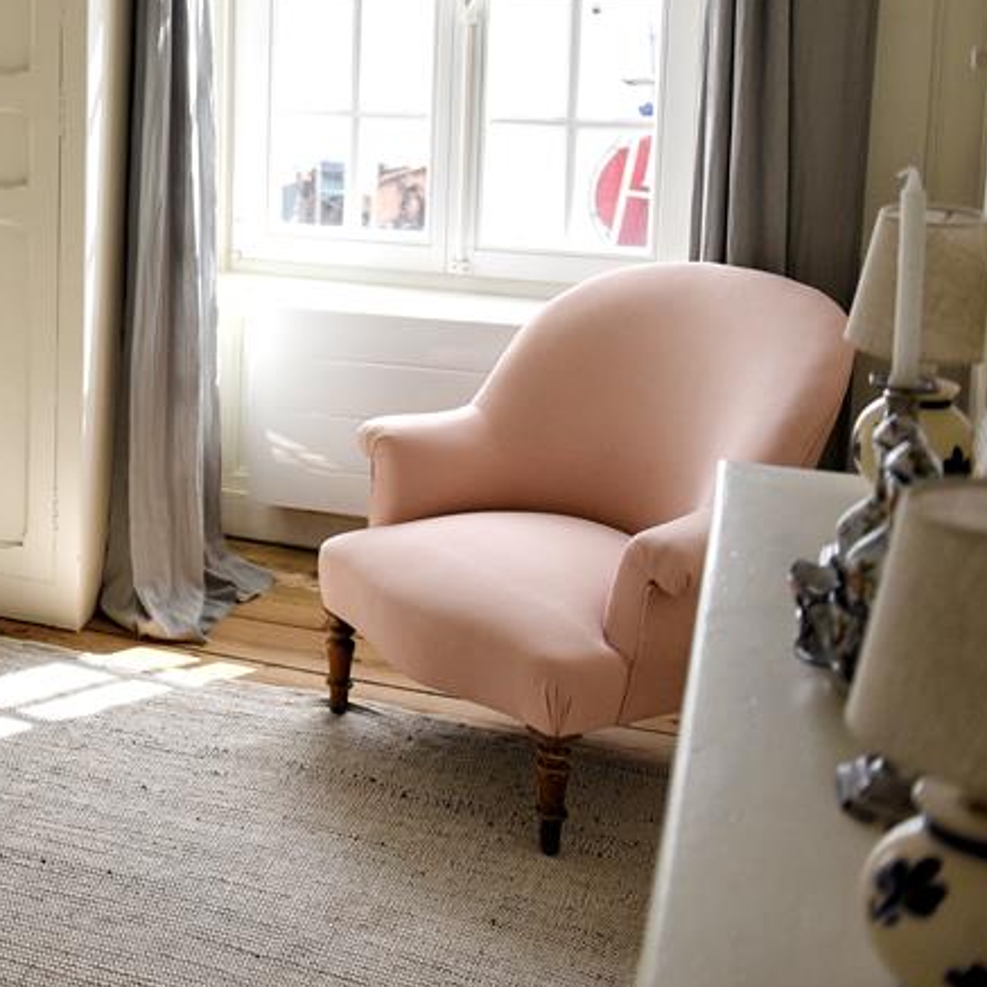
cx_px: -303
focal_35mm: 56
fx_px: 1806
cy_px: 137
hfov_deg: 26.0
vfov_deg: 29.5
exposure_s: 1/3200
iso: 800
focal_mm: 24
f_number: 2.8
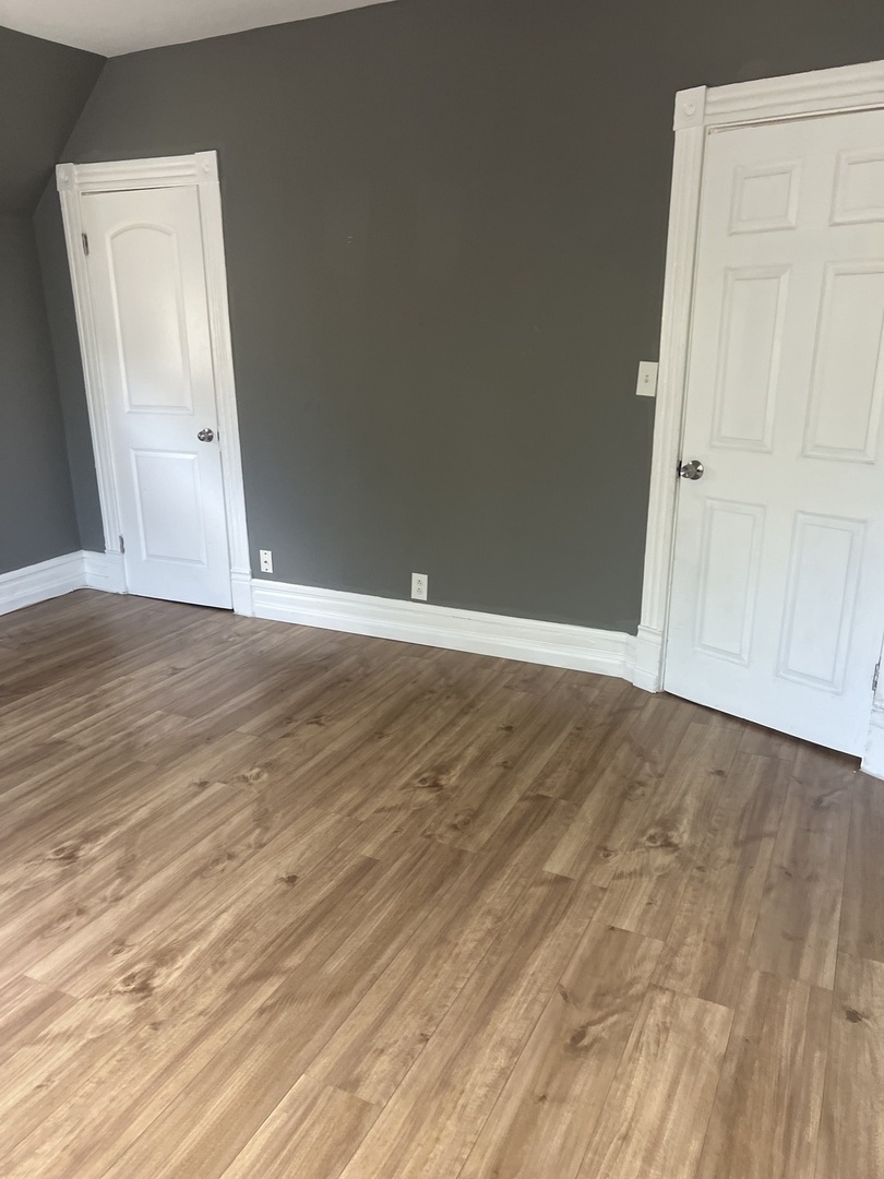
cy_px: 590
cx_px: 442
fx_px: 885
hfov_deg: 53.1
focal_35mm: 26
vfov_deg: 67.3
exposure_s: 1/111
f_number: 1.5
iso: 125
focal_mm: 5.7
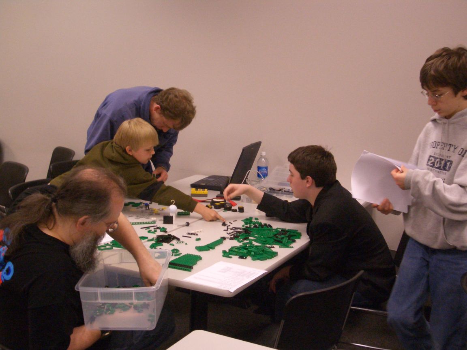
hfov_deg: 38.9
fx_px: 661
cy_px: 175
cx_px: 234
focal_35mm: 49
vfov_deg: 29.7
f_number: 3.1
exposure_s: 1/50
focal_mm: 8.2
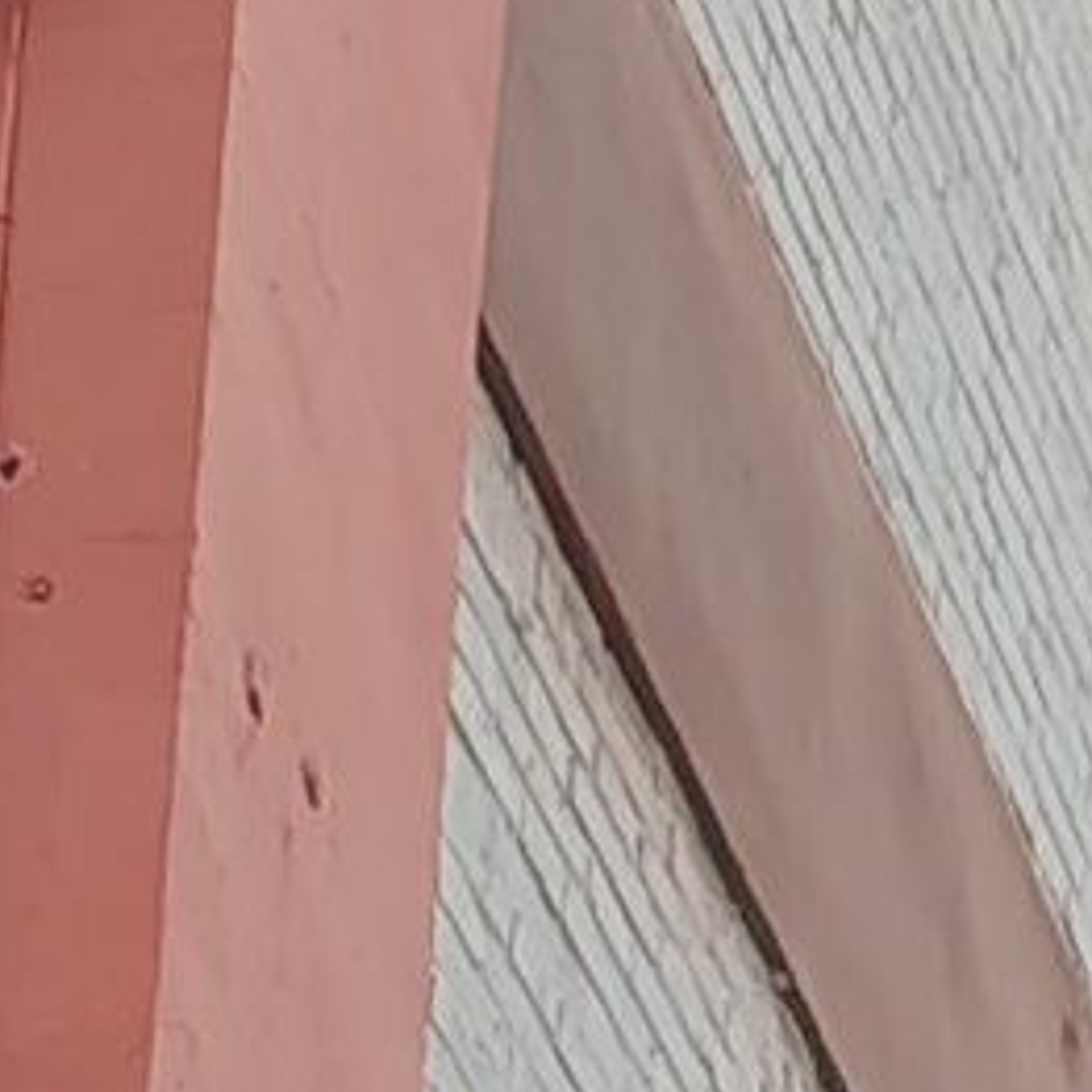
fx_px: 8887
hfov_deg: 6.6
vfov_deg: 5.7
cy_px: 4762
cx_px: 2684
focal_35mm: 249
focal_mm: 6.12
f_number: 1.9
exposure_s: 1/526
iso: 50
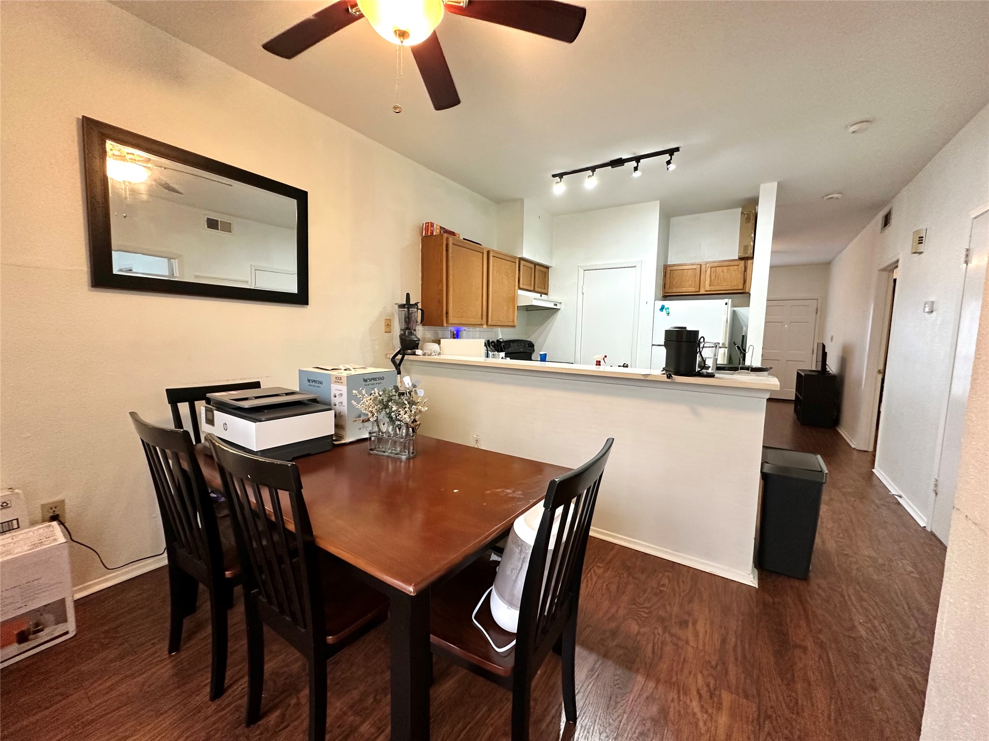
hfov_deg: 102.1
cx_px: 494
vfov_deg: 85.7
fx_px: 400
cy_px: 370
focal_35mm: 14
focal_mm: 2.22
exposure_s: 1/60
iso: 320
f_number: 2.2
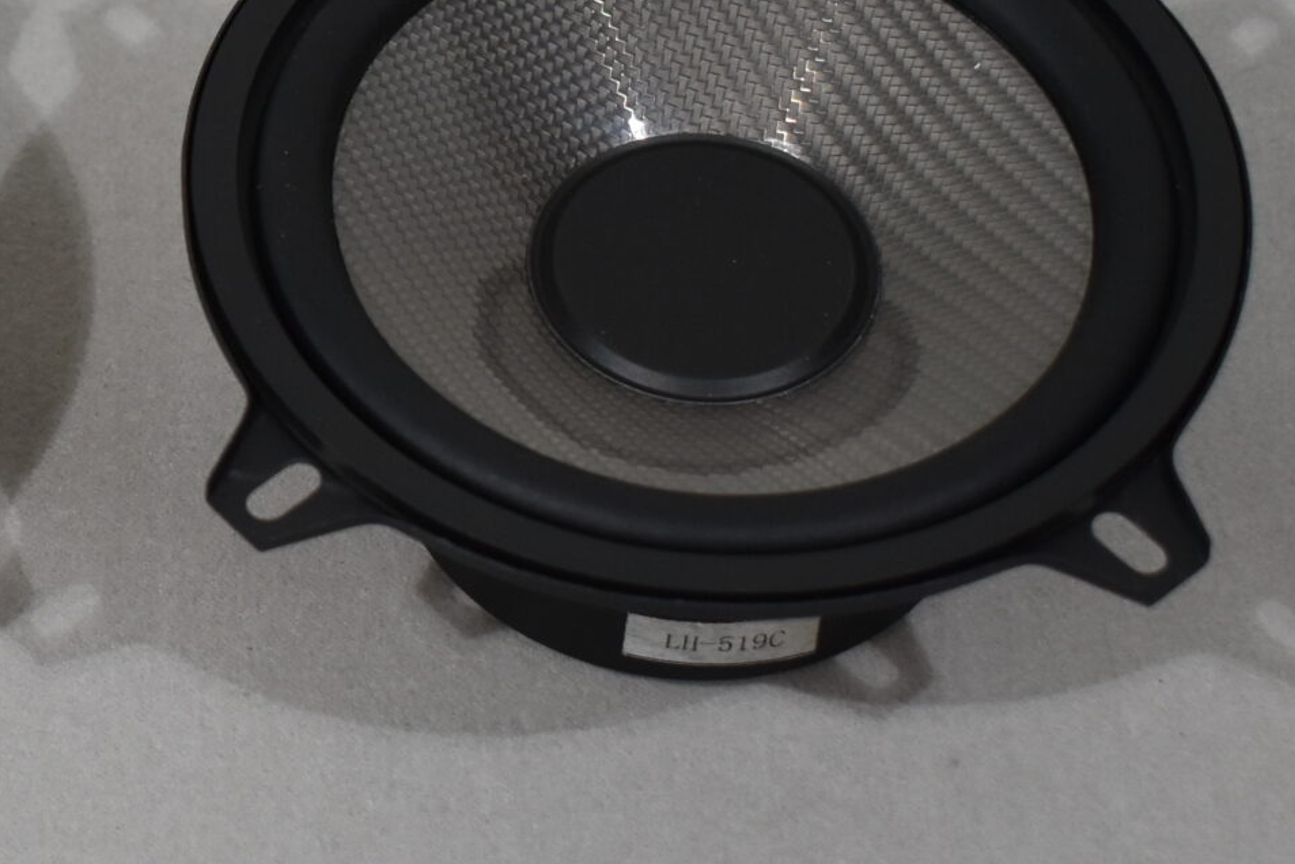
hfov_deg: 14.0
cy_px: 253
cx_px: 18
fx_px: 5217
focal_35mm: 145
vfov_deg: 9.5
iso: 720
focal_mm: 36
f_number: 4.8
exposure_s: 1/250
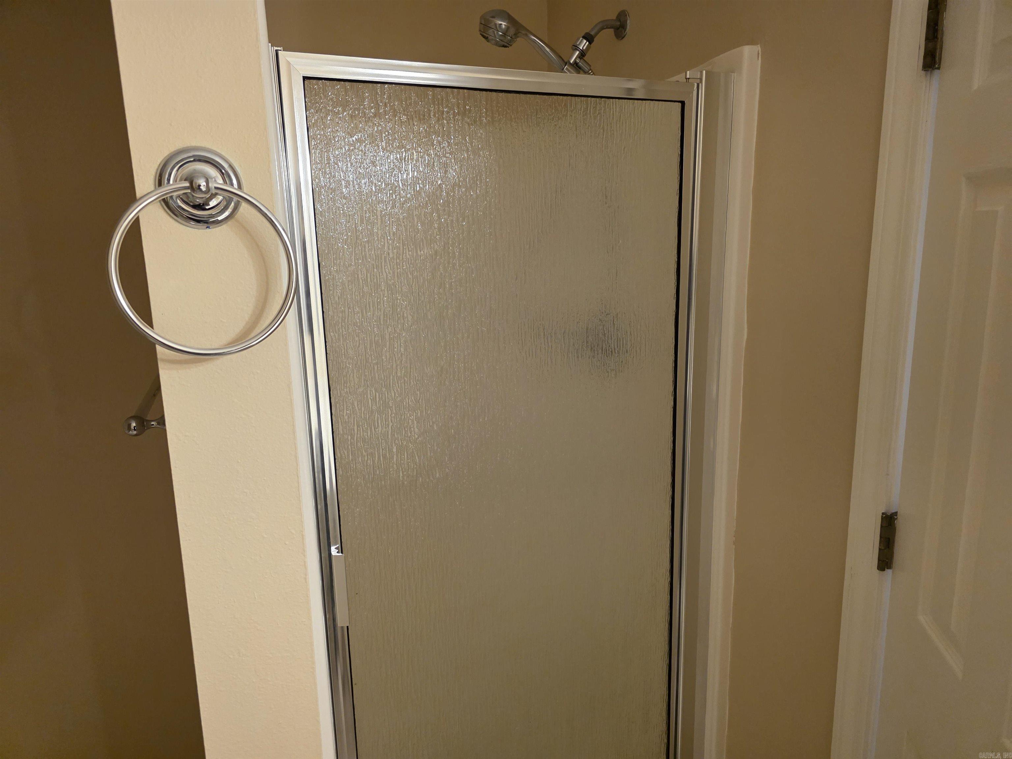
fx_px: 672
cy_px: 380
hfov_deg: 73.9
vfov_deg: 58.9
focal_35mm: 23
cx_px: 506
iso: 500
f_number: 1.7
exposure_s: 1/120
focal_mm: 6.3
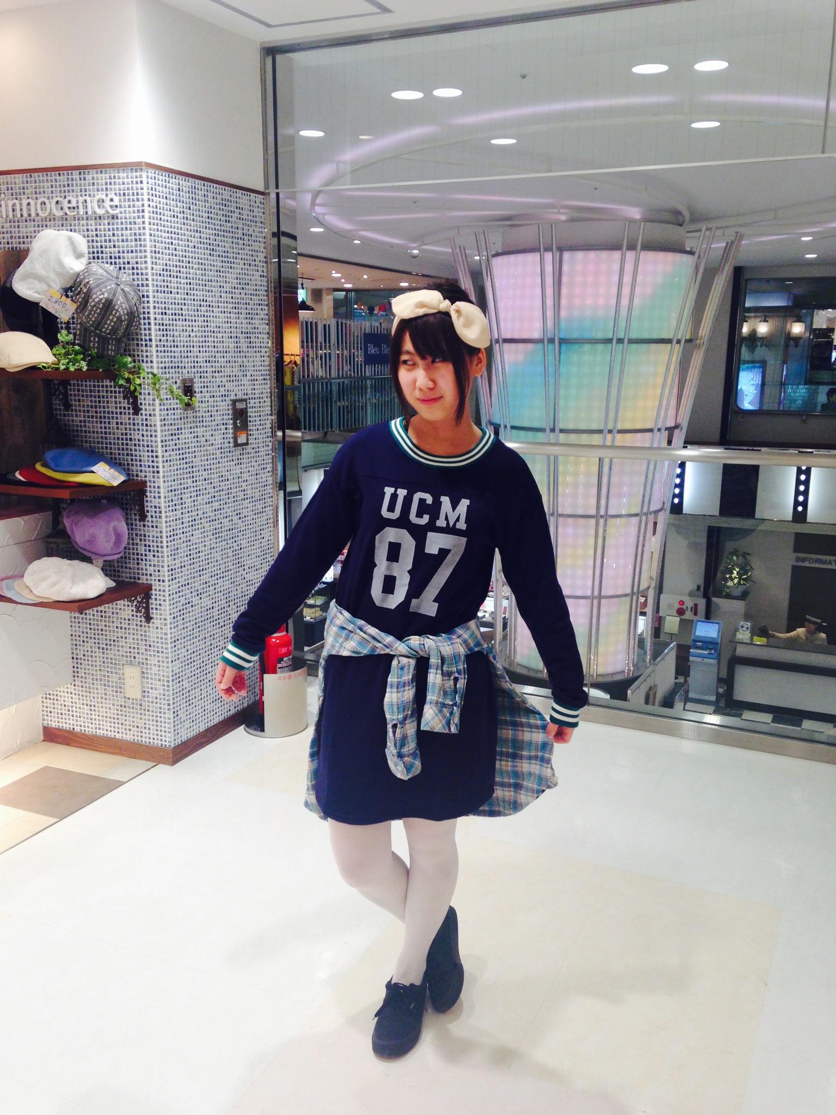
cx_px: 418
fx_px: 1063
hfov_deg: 42.9
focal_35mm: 33
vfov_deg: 55.4
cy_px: 558
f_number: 2.4
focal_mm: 4.12
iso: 50
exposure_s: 1/60
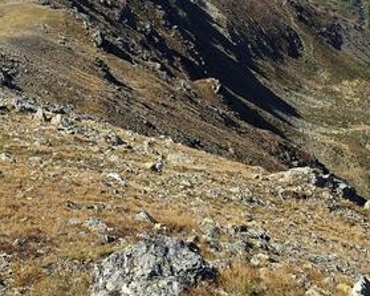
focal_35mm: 83
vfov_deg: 16.4
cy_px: -185
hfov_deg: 22.9
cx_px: 109
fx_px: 909
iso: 12
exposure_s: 1/859
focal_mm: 6.3
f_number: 1.7
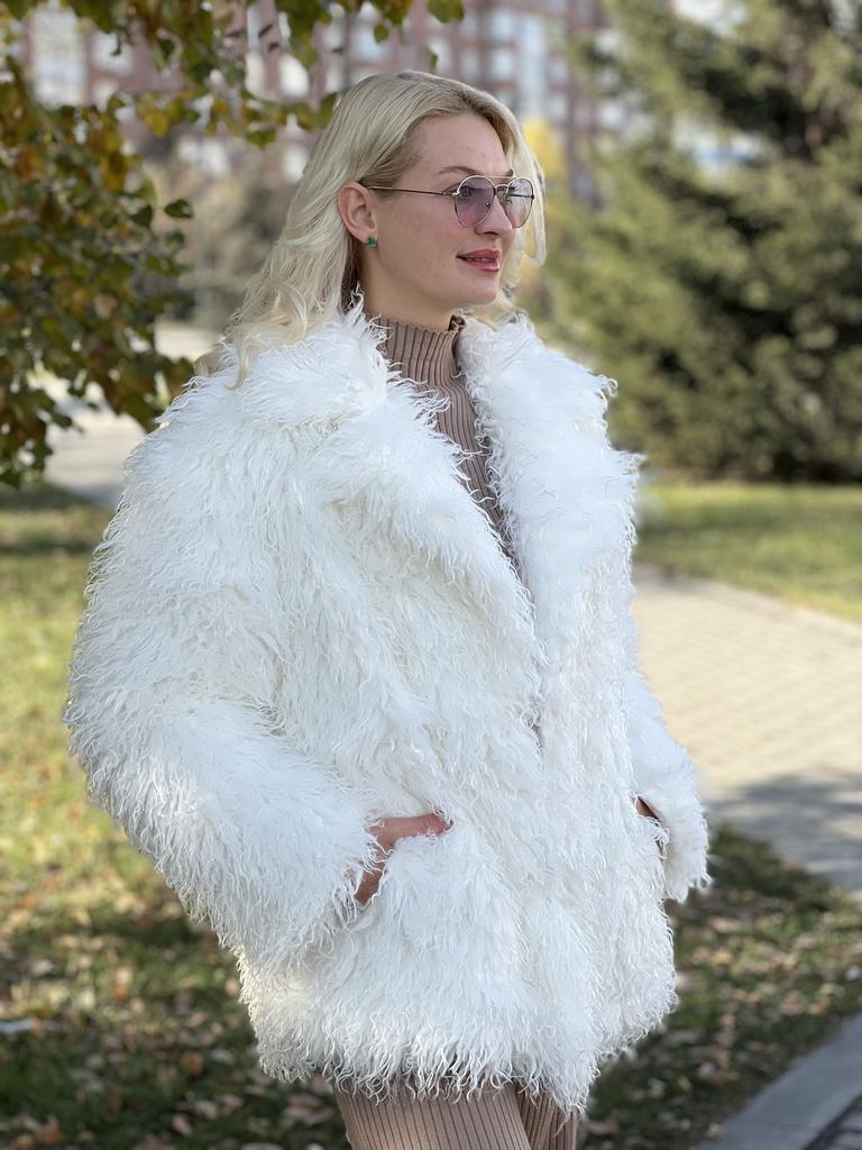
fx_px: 2557
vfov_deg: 25.3
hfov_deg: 19.1
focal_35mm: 77
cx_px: 431
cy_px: 575
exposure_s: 1/320
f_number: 2.8
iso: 32
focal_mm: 9
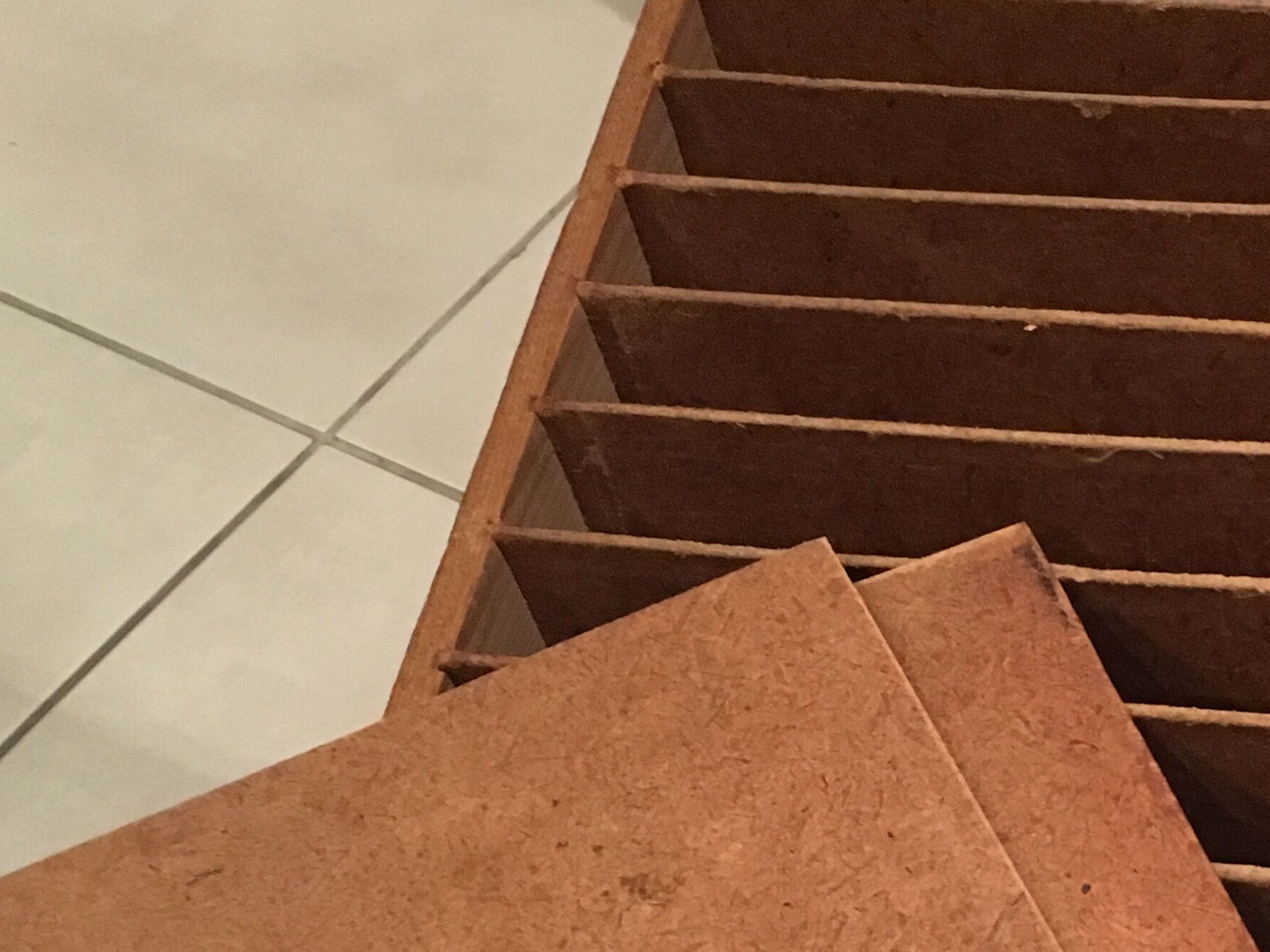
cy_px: 853
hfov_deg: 27.8
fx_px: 2421
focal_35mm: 66
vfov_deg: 21.8
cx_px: 1236
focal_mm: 4.15
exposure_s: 1/17
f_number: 2.2
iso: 320
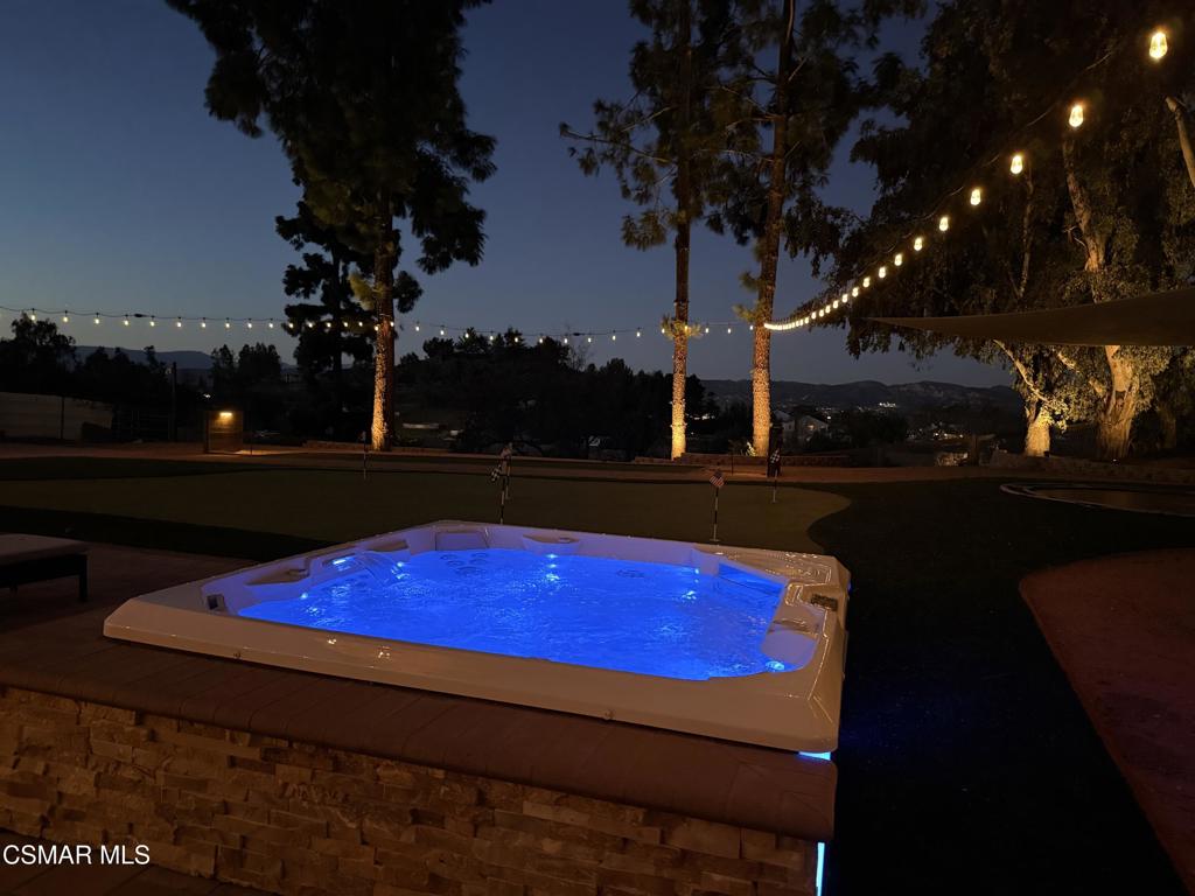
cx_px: 598
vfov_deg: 56.8
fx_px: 829
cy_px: 448
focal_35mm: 24
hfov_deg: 71.6
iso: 1600
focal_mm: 6.76
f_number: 1.78
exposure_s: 1/24
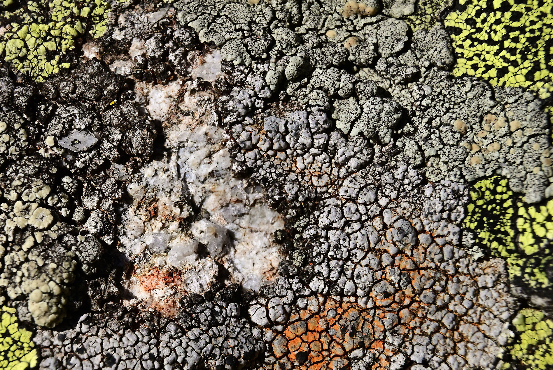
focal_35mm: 81
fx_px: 1245
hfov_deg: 25.0
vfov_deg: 16.8
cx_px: 209
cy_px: 233
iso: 125
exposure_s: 1/60
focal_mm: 64
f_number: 18
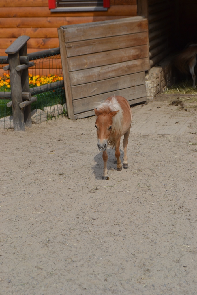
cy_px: 148
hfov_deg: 16.6
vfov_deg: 24.6
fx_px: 677
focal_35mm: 82
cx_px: 98
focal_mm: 55
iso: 100
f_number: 7.1
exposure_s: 1/200
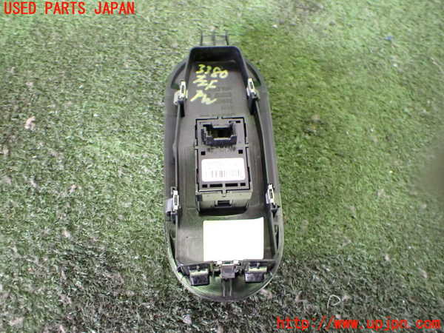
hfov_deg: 60.0
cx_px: 222
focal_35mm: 30
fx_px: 385
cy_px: 166
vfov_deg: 46.8
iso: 800
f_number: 2.3
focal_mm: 5.4
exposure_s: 1/30
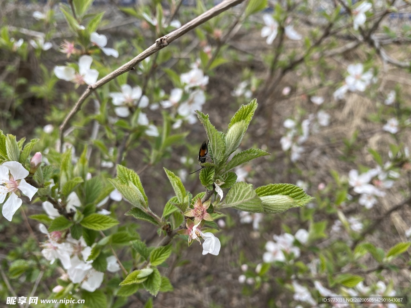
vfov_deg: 53.1
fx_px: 309
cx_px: 206
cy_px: 154
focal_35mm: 26
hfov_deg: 67.3
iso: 32
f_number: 1.8
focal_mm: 4.25
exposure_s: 1/292
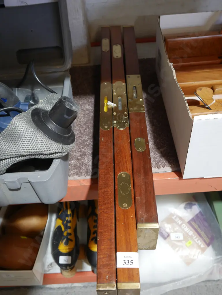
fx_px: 290
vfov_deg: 53.9
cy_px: 148
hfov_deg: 41.8
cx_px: 111
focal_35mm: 34
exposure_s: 1/60
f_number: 4.5
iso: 800
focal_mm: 17
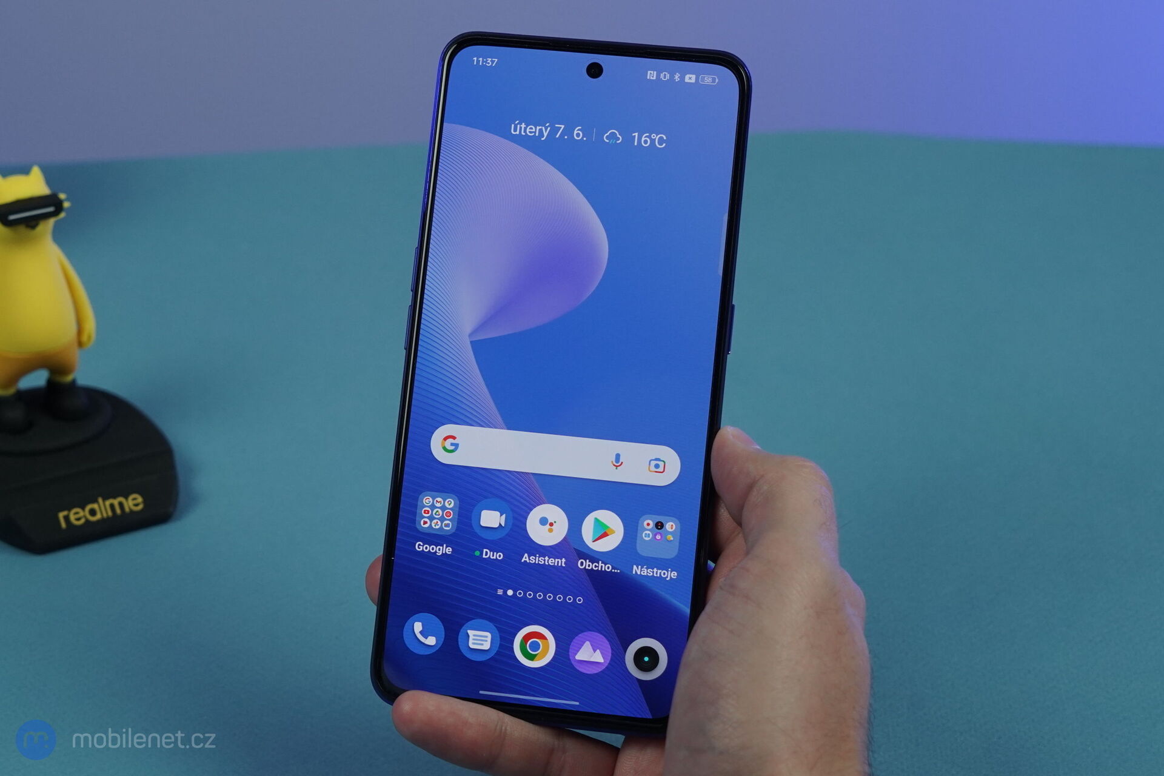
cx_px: 582
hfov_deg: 36.2
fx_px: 1778
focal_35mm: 55
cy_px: 388
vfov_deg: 24.6
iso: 1250
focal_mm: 55
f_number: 8
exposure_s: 1/200
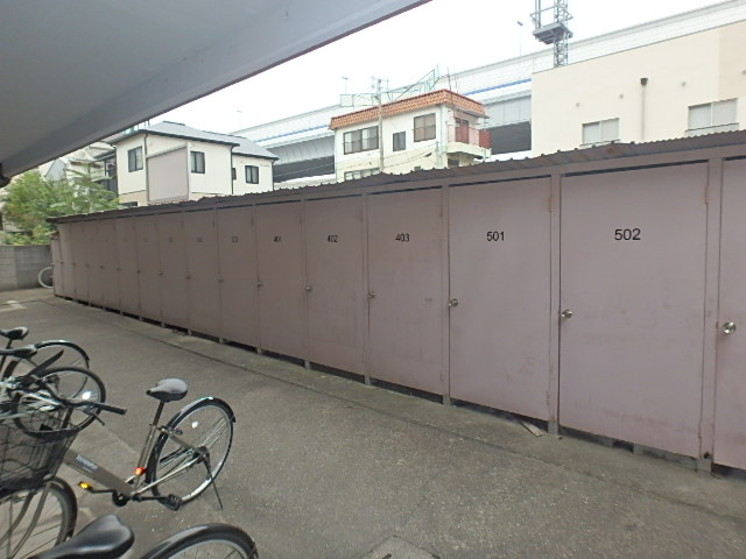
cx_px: 373
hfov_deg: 79.0
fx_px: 453
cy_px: 280
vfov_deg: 63.4
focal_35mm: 21
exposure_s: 1/320
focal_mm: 3.7
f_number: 3.5
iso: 125
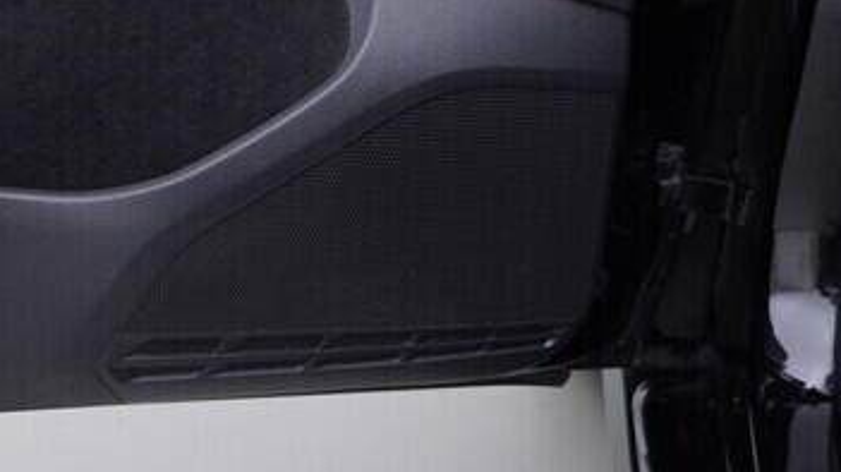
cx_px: -271
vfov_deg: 10.7
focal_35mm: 110
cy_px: -183
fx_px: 2452
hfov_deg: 18.1
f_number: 2.8
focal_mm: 24
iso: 125
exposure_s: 1/80
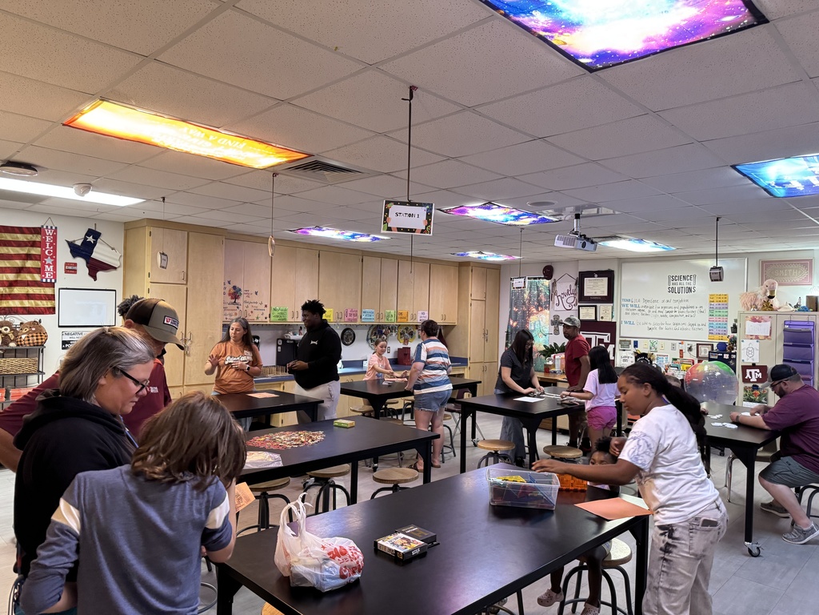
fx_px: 568
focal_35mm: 24
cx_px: 410
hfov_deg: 71.6
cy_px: 308
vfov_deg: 56.8
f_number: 1.78
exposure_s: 1/60
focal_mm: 6.76
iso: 400
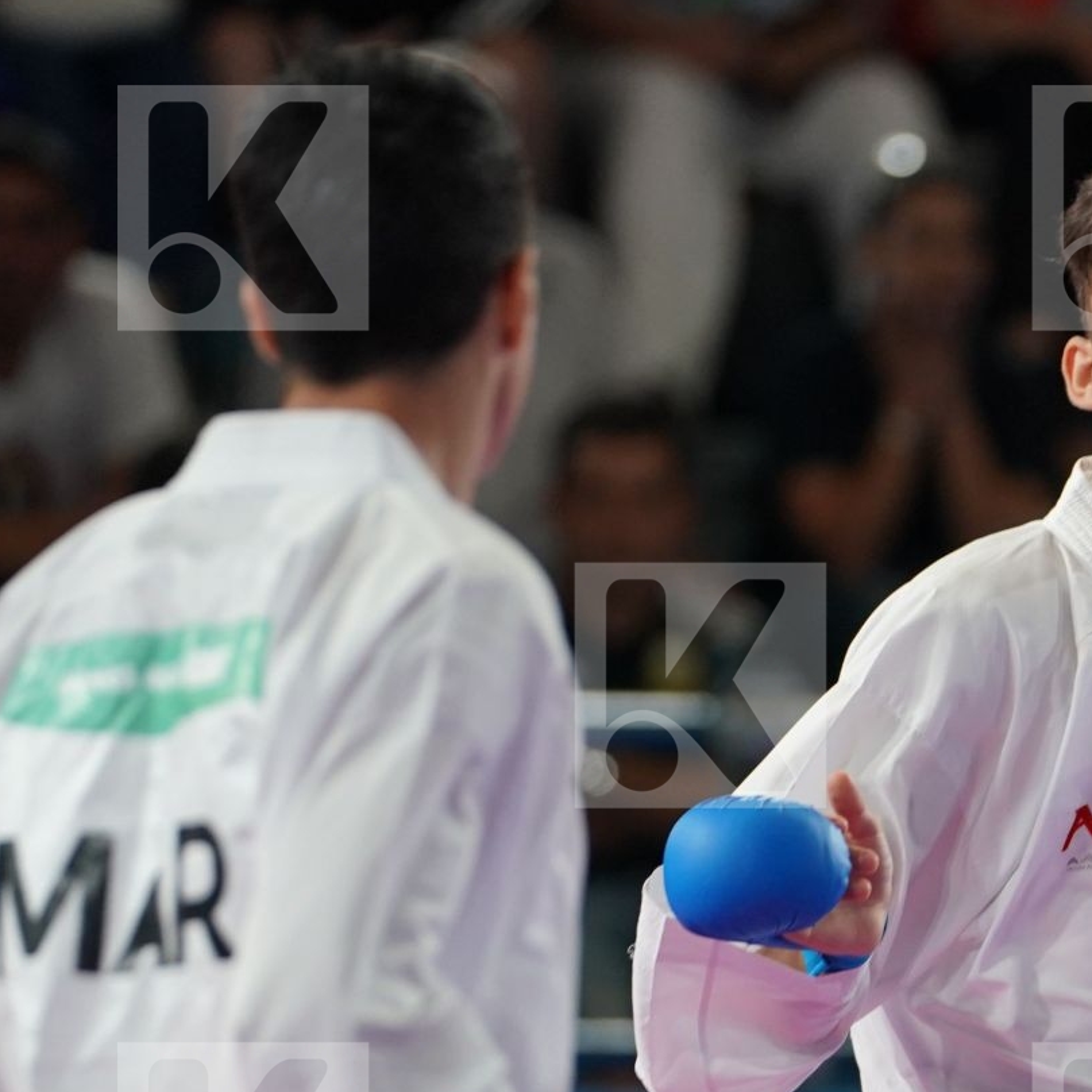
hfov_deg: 3.4
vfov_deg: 3.4
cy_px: 686
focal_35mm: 516
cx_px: 1158
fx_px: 18416
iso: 1250
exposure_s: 1/1000
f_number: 2.8
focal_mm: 182
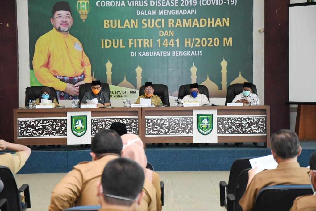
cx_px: 158
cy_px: 106
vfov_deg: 13.0
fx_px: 922
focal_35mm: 105
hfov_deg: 19.5
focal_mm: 70
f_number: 5.6
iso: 6400
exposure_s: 1/250
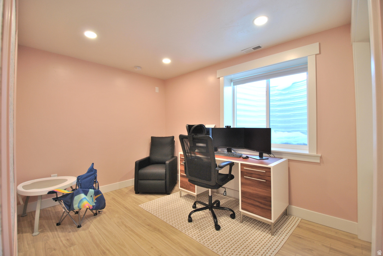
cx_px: 192
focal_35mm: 15
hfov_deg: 100.3
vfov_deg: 77.5
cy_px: 128
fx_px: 160
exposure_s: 1/30
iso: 200
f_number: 3.5
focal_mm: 10
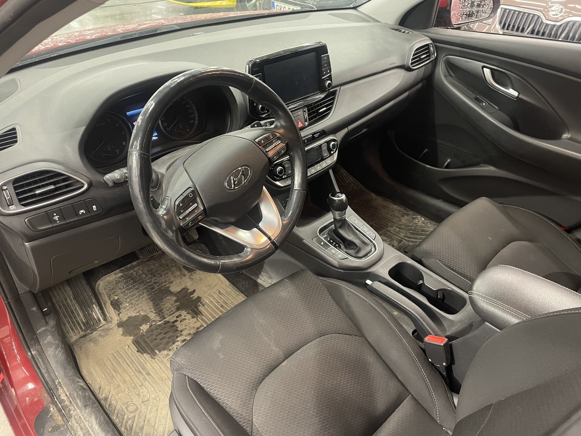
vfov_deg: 53.1
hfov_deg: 67.3
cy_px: 218
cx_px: 290
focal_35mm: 26
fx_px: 436
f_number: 1.6
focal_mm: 4.2
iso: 400
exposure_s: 1/33
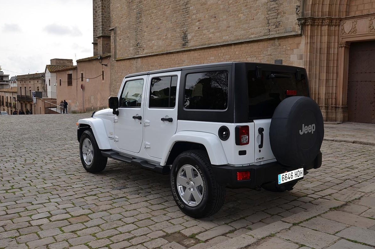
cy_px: 123
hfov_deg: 56.5
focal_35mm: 34
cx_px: 191
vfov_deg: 39.2
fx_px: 349
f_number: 7.1
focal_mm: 21
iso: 100
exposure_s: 1/200
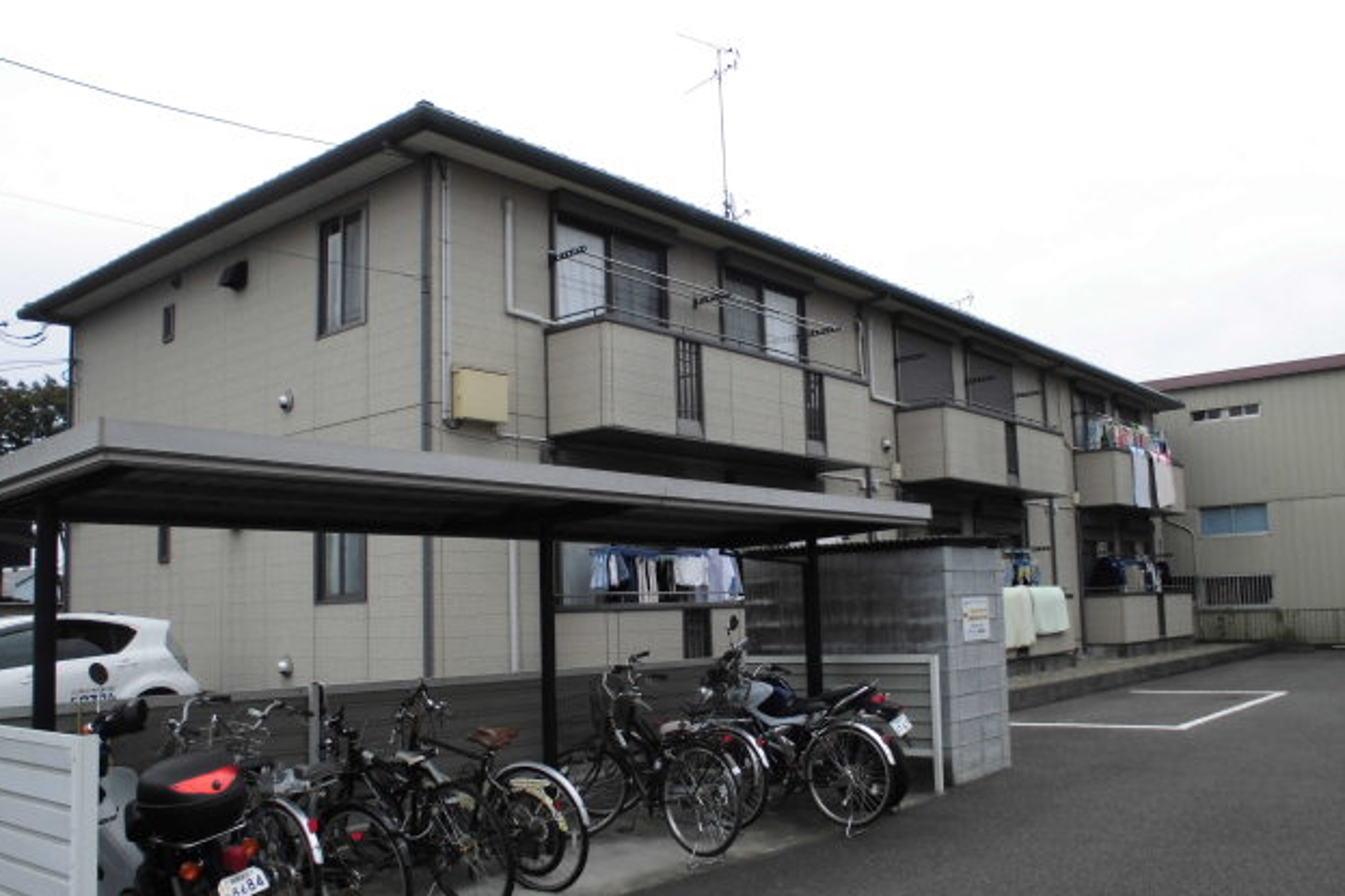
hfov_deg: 60.3
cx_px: 676
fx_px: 1158
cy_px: 486
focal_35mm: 31
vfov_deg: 42.3
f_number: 3.7
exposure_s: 1/250
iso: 100
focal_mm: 5.3
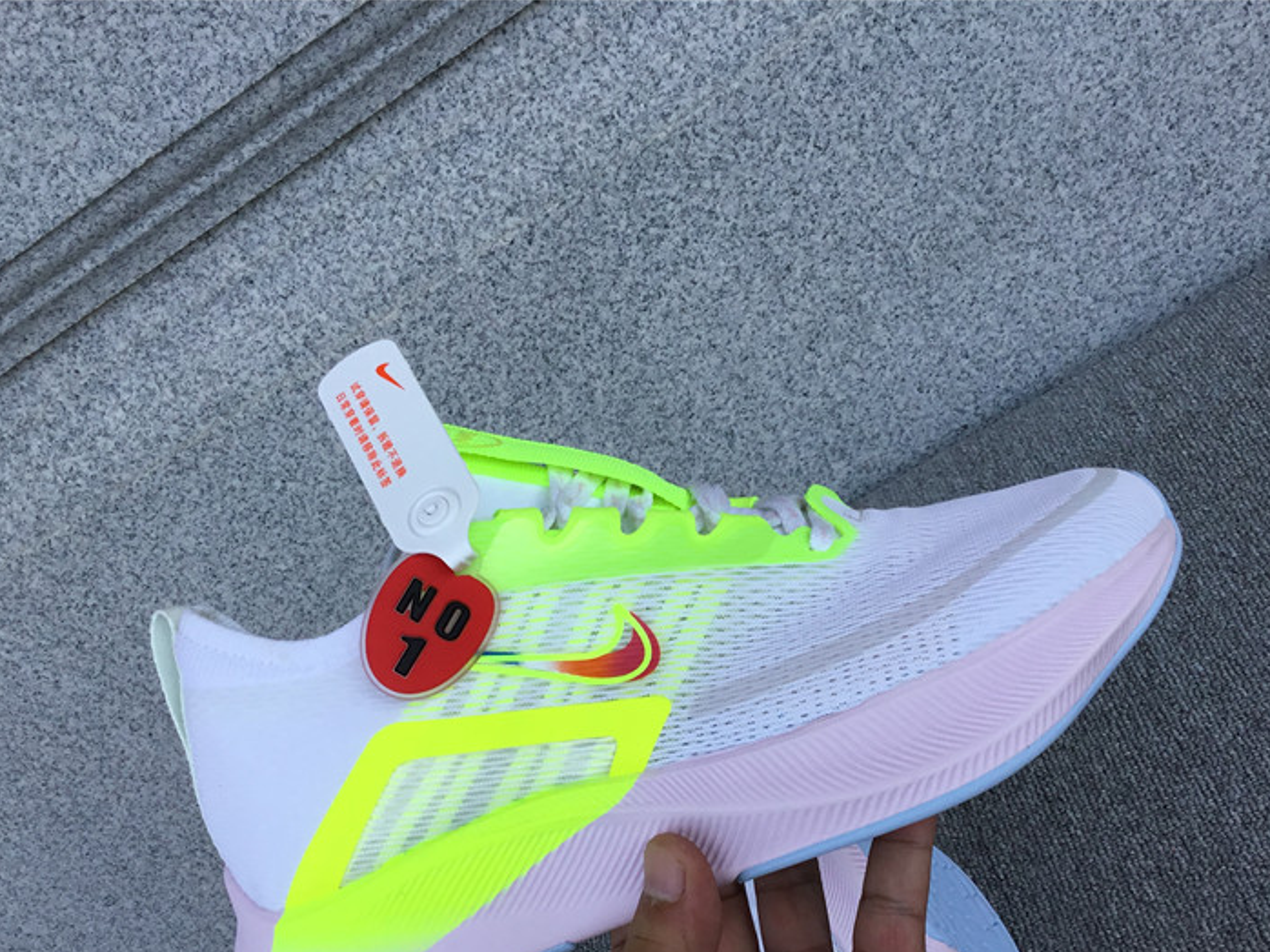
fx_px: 1467
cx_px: 640
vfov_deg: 35.7
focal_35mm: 40
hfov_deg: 46.8
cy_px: 613
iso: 25
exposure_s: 1/420
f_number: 2.4
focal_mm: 3.3
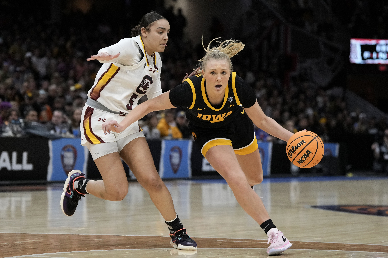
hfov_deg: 14.6
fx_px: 1520
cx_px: 194
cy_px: 129
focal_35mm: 141
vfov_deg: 9.7
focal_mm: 94
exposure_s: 1/2000
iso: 2500
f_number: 2.8
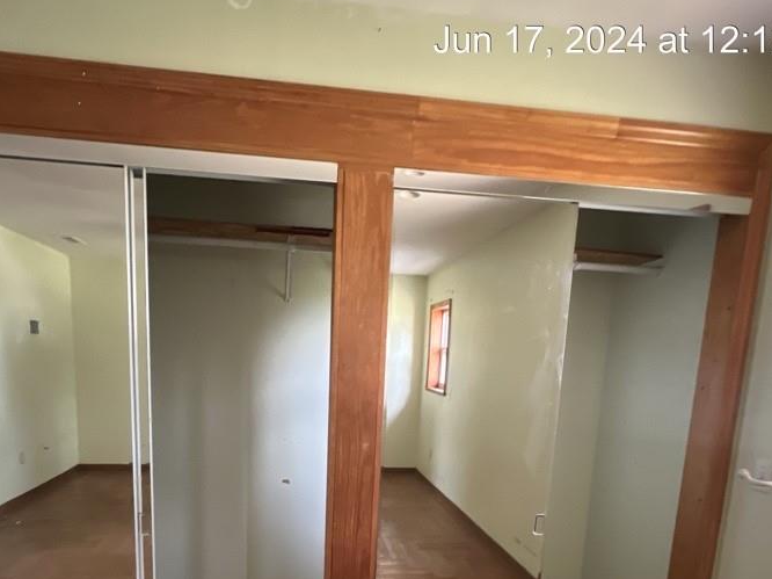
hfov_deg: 81.6
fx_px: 446
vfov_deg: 62.5
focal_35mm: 20
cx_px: 350
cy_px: 427
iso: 1000
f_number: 1.8
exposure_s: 1/60
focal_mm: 1.57
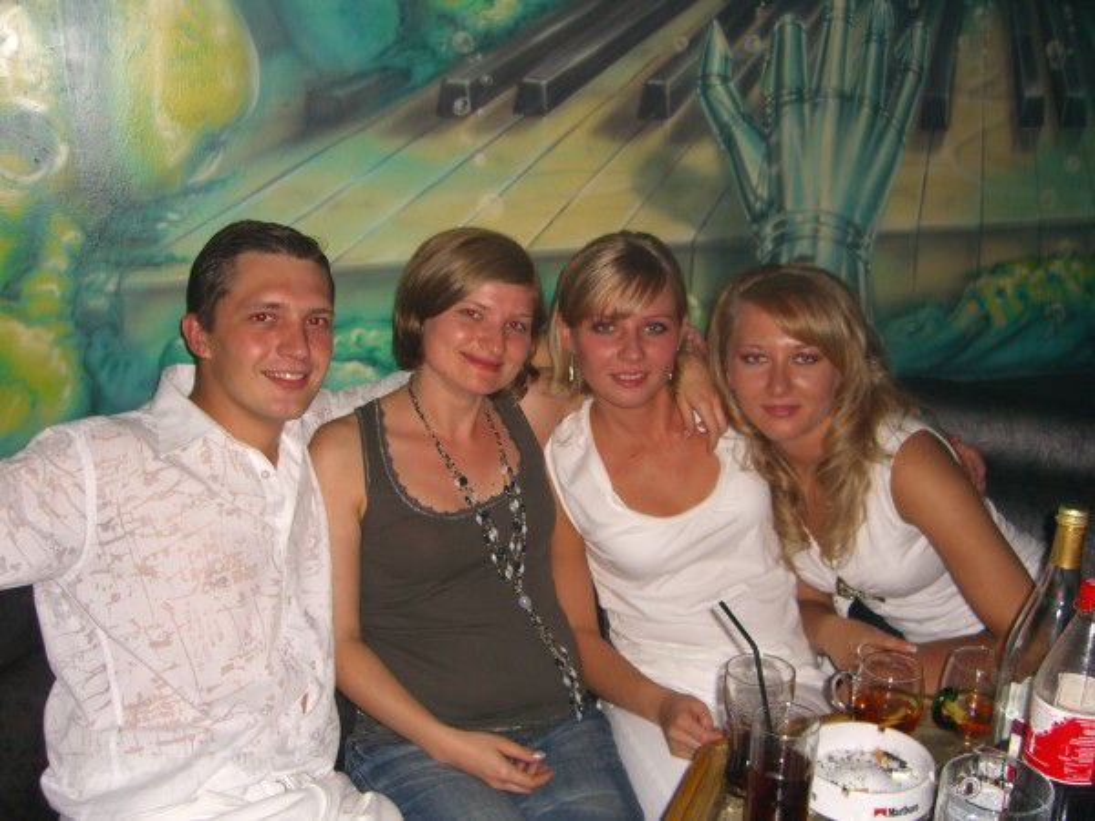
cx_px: 548
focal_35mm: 38
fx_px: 1202
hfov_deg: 49.0
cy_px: 410
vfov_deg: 37.7
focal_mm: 7.9
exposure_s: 1/60
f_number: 2.8
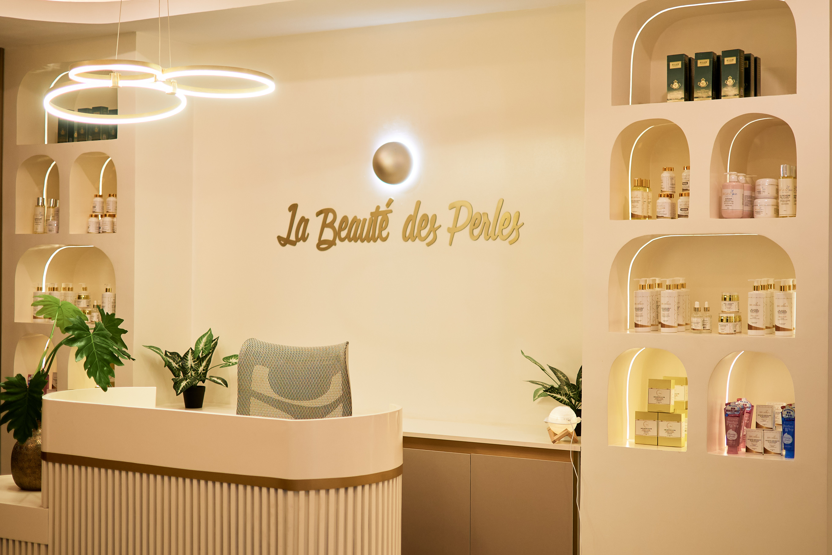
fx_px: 1202
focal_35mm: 52
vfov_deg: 26.0
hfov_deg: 38.2
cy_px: 278
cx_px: 416
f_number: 1.8
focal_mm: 35
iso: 320
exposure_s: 1/200
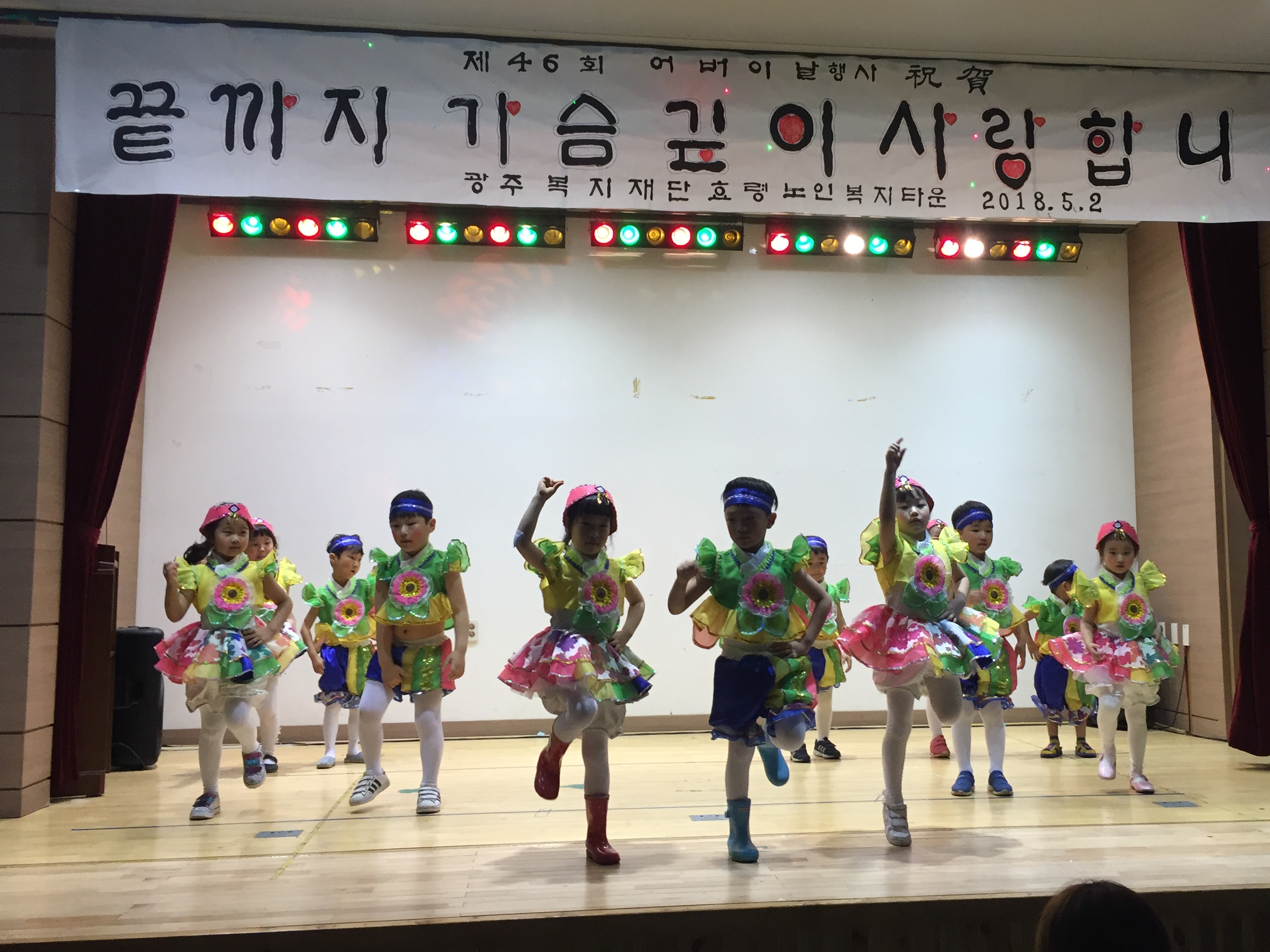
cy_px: 461
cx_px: 746
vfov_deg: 39.7
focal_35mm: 36
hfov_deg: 51.1
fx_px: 1321
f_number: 2.2
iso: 32
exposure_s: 1/30
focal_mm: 4.15
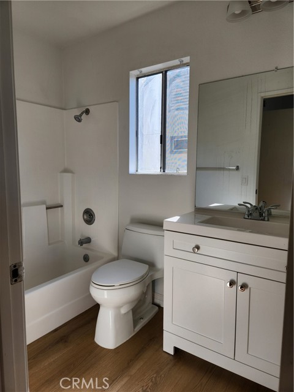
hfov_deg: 58.9
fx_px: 260
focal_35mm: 23
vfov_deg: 73.9
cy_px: 196
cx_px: 147
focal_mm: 5.4
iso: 20
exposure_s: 1/279
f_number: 1.8
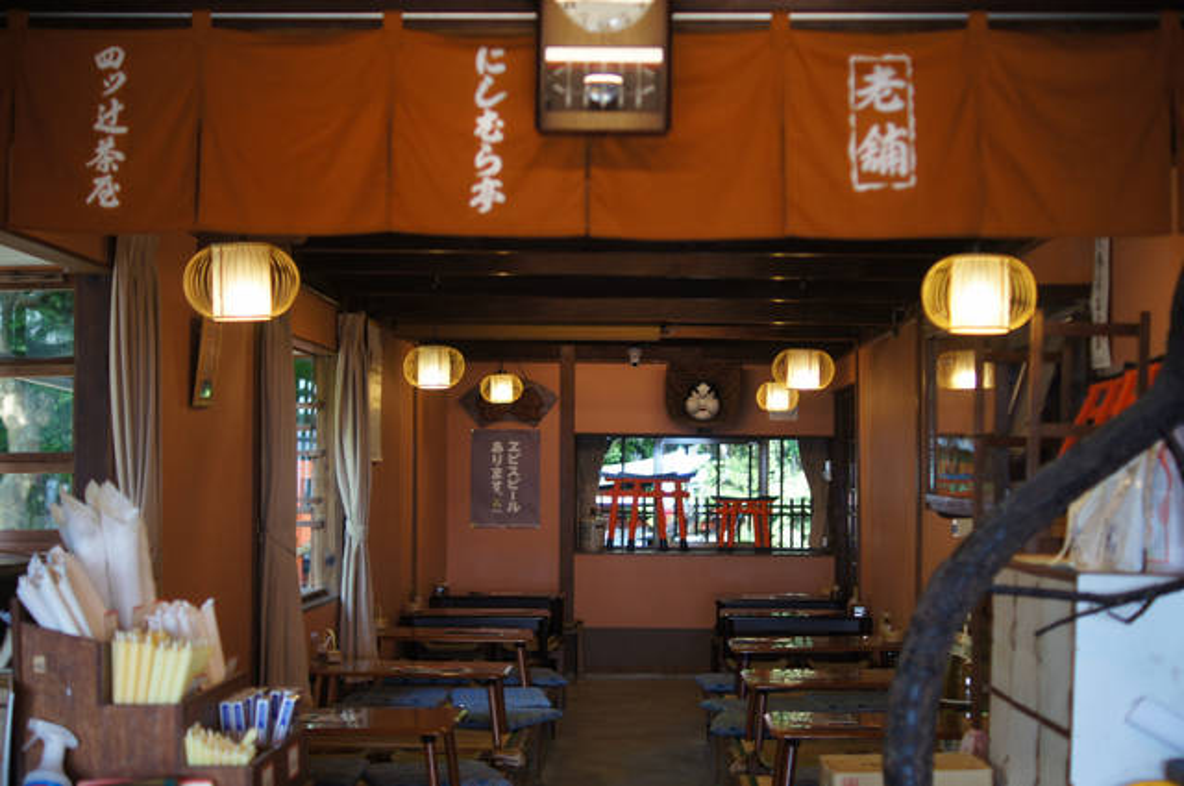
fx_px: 1724
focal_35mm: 52
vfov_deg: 25.7
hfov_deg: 37.9
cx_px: 592
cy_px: 393
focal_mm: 35
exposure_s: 1/80
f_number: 2.2
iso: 100
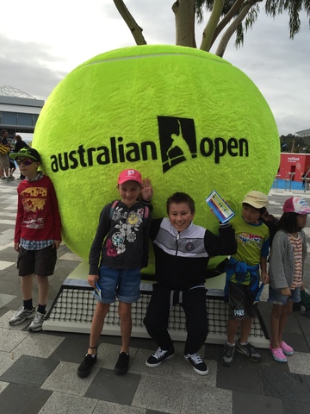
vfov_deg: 61.7
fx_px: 346
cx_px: 155
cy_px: 207
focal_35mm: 29
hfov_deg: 48.2
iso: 32
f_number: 2.2
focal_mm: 4.15
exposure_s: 1/1319
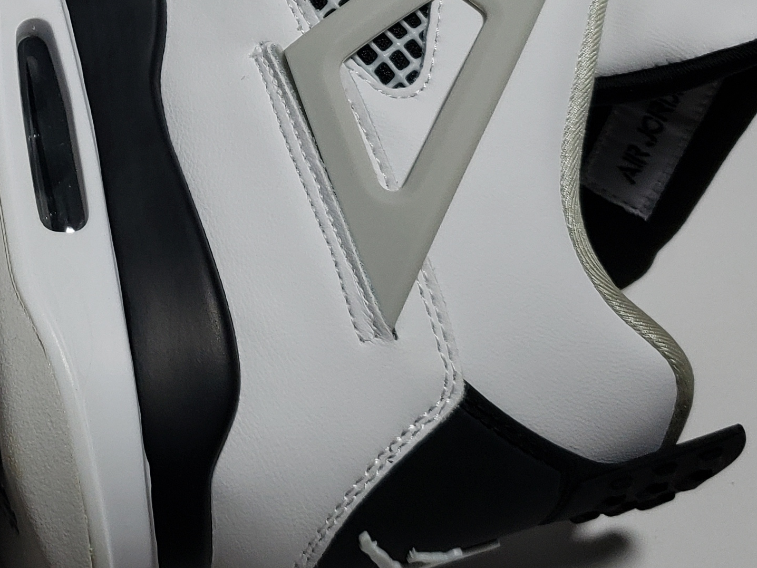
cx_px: 4
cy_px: -9
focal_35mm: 73
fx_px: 1596
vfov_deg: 19.5
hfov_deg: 25.4
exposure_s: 1/997
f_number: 1.5
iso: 50
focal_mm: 4.3
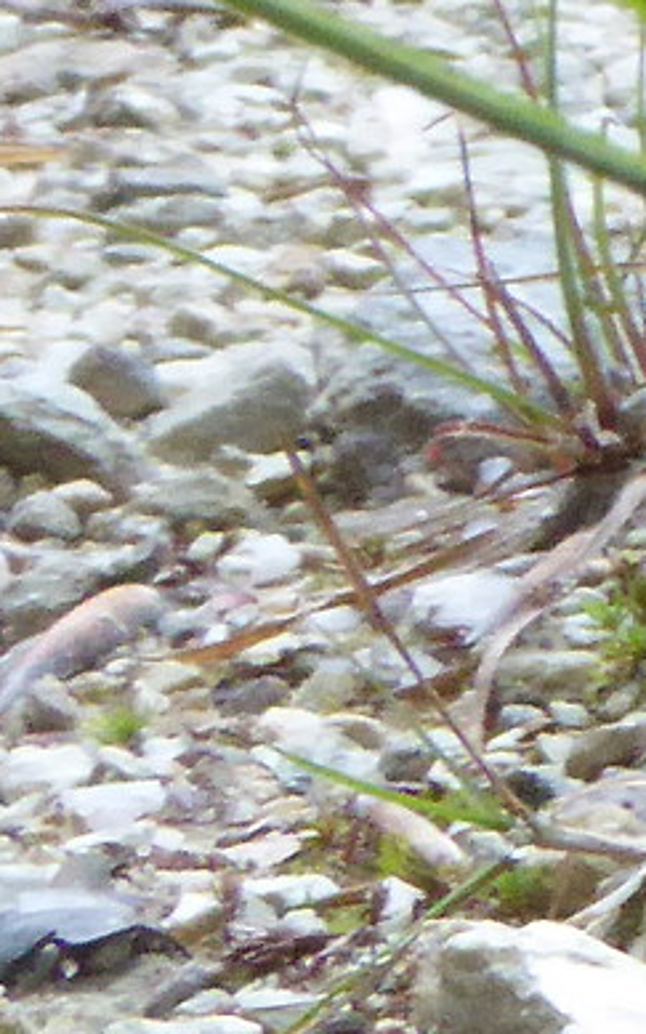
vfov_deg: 8.7
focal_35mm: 242
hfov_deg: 4.7
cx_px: 3052
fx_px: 6819
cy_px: 343
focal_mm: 6.7
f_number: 8
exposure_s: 1/50
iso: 400
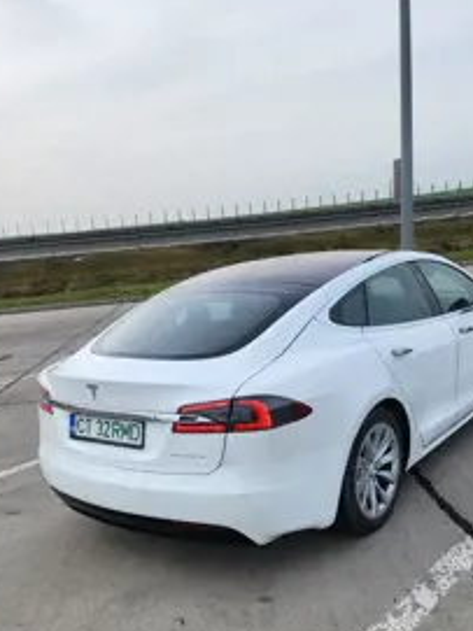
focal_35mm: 34
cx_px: 277
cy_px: 456
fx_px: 620
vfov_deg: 52.1
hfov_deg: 41.6
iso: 20
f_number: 1.8
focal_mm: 5.4
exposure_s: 1/539
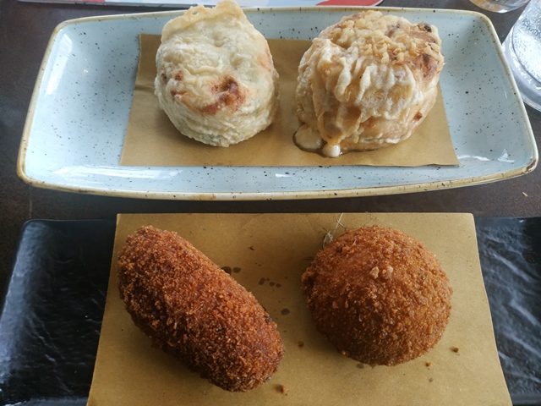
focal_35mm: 24
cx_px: 270
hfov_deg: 71.6
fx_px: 375
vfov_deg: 56.8
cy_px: 203
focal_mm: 3.94
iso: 200
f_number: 1.9
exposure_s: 1/33
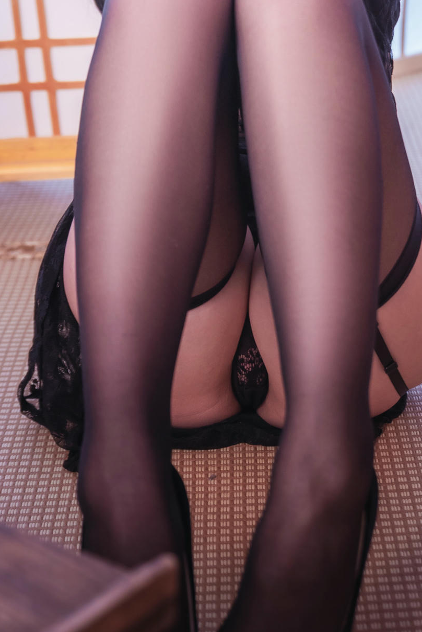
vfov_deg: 22.8
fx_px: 1528
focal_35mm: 87
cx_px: 356
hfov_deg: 15.6
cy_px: 69
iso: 400
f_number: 2.8
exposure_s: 1/200
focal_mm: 35
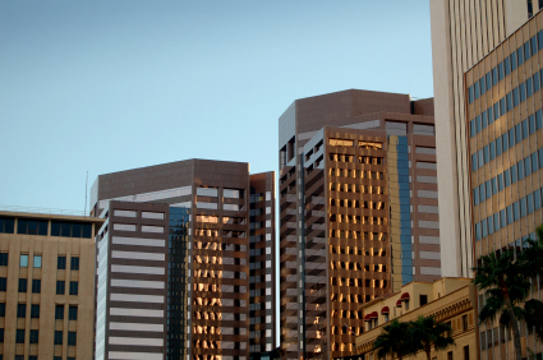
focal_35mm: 82
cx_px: 272
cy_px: 180
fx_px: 1242
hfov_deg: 24.7
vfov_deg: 16.5
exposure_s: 1/320
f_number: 5.6
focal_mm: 55
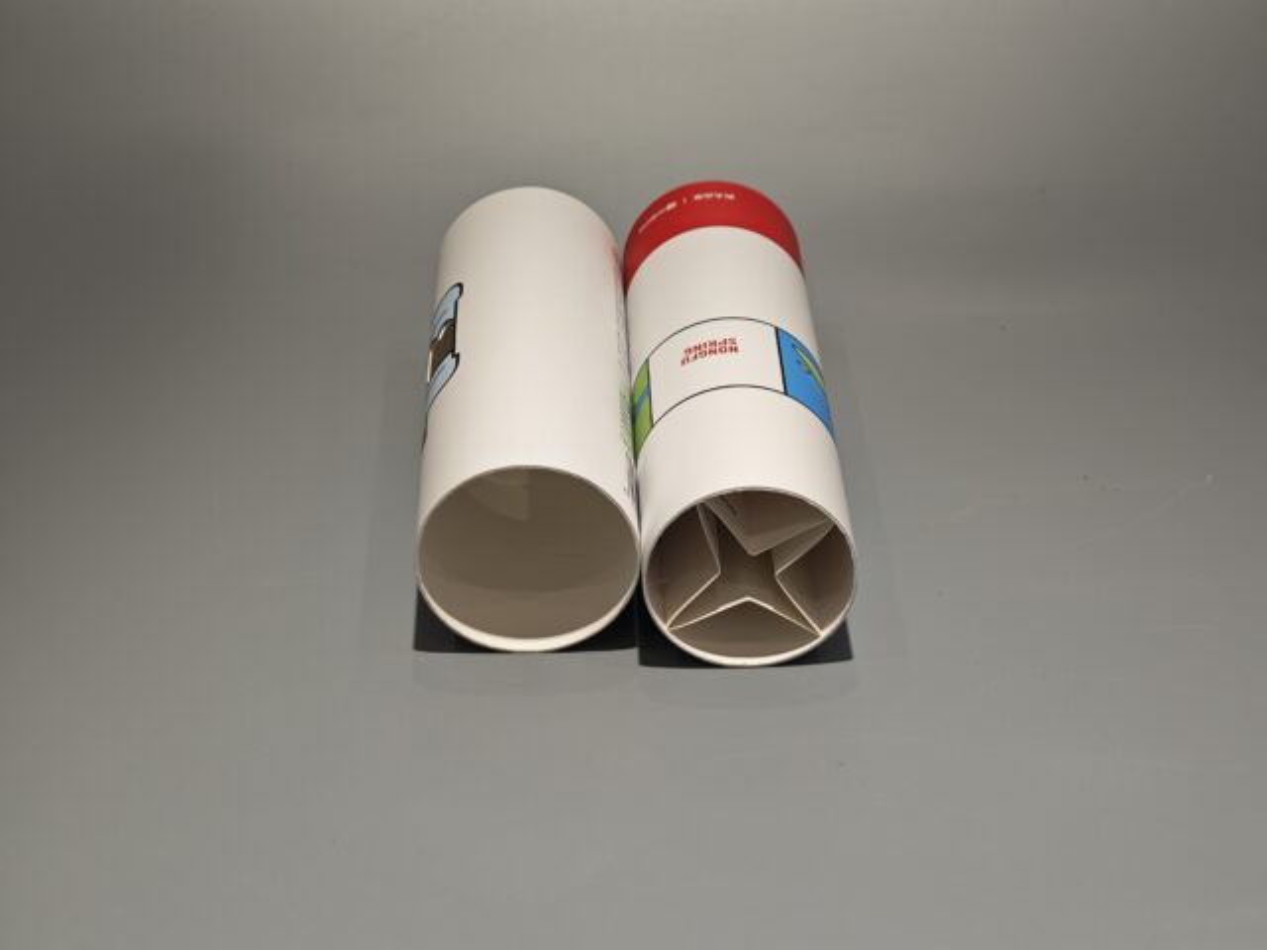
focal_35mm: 75
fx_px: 2745
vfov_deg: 19.6
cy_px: 475
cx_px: 634
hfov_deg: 26.0
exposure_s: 1/100
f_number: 2
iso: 64
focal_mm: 10.1
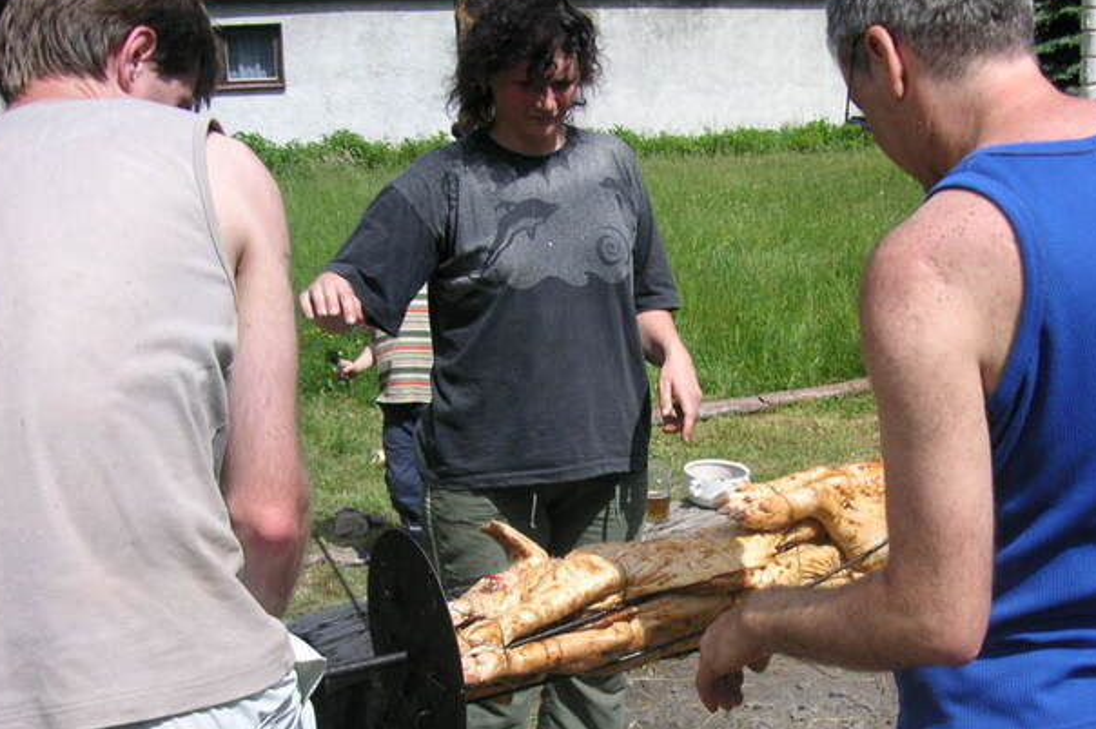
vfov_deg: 26.2
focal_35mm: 51
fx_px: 1552
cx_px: 642
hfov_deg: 38.8
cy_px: 520
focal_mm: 6.1
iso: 50
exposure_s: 1/180
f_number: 6.7
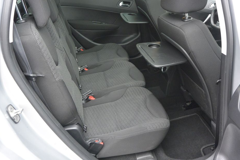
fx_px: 213
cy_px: 79
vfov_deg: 41.1
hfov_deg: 58.6
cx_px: 130
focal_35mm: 32
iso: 280
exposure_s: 1/125
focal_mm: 11
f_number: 3.5
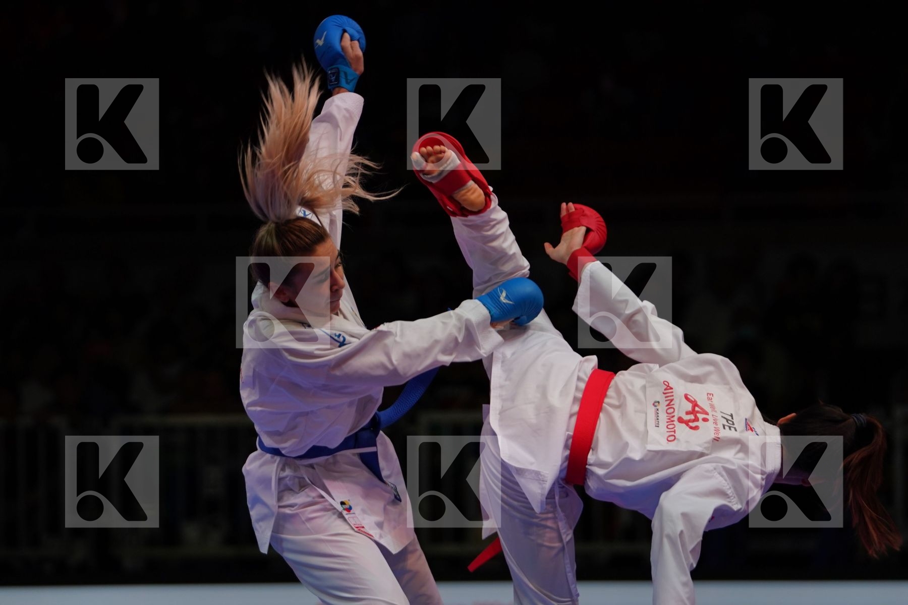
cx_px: 454
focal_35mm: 210
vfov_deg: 6.5
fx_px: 5296
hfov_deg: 9.8
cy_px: 302
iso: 320
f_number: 2.8
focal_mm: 140
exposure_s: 1/1000
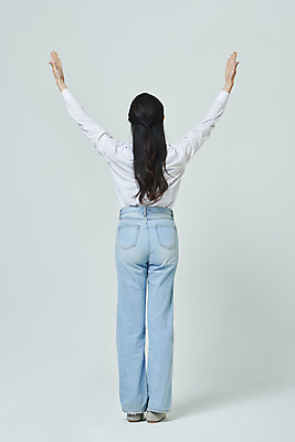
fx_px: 860
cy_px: 221
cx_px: 148
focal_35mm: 70
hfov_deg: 19.5
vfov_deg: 28.8
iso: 100
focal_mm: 70
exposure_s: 1/125
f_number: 11
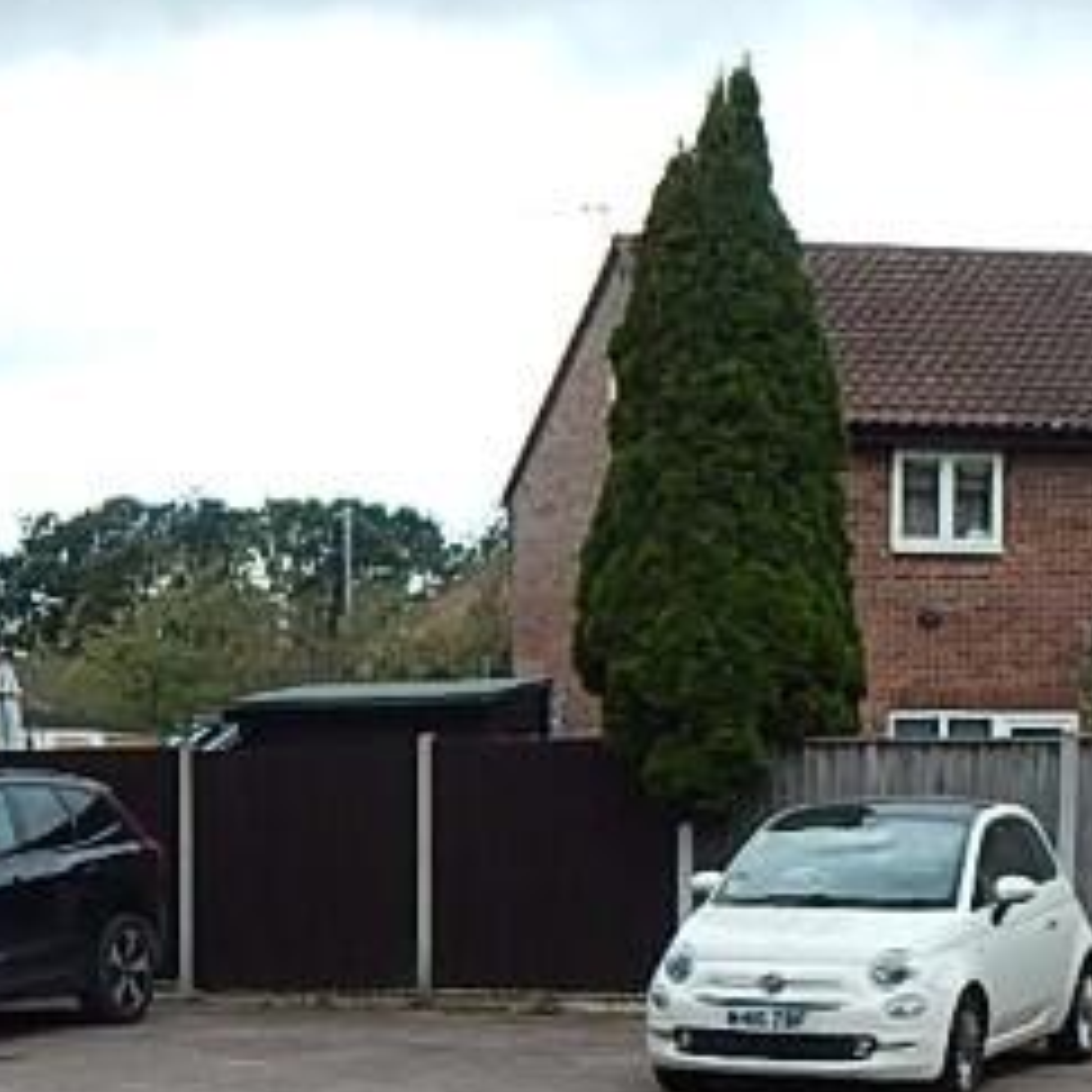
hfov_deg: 21.0
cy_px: 1119
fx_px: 2927
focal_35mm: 82
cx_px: 301
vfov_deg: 20.4
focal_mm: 4
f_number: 3
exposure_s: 1/640
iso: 125
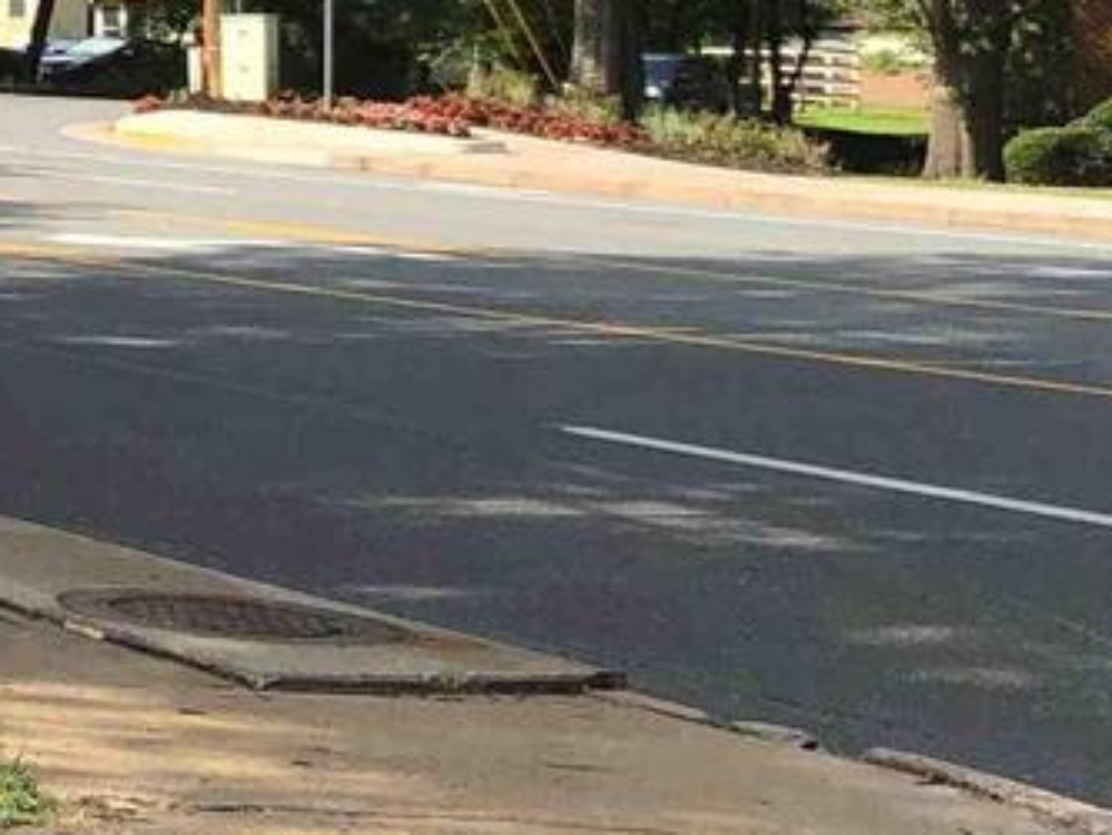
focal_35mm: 121
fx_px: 3888
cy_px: -357
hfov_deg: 15.4
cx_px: -361
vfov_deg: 11.8
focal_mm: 4
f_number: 1.8
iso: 20
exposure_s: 1/1799
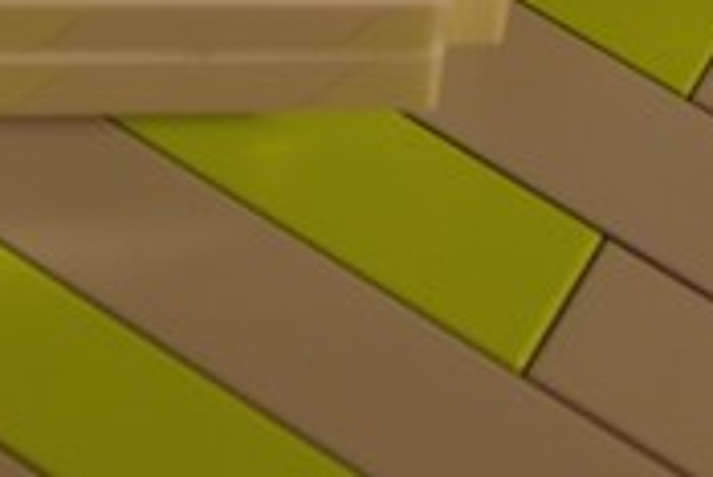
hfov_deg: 12.4
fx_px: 3271
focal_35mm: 165
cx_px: 118
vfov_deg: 8.0
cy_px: -453
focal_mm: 24.38
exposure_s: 1/60
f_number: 5.6
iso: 100
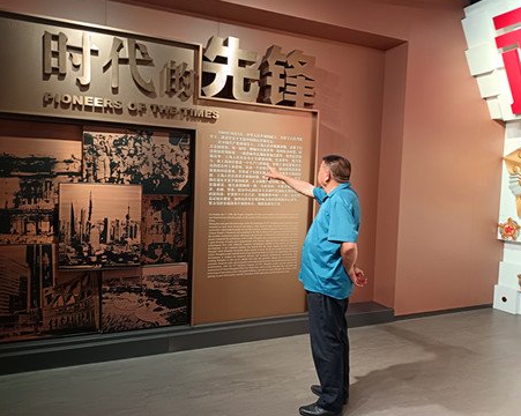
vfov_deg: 54.9
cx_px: 251
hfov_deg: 66.1
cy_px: 210
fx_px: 401
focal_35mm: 26
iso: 1018
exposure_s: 1/25
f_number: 1.75
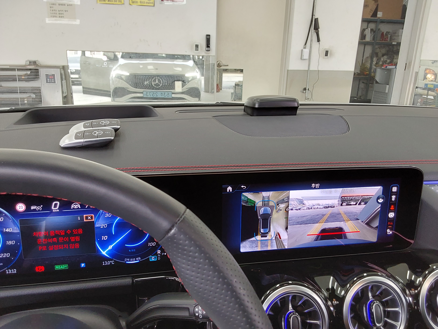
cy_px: 164
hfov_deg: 63.4
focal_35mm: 28
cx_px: 219
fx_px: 354
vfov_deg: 49.7
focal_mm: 2.91
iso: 64
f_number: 1.9
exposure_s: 1/60
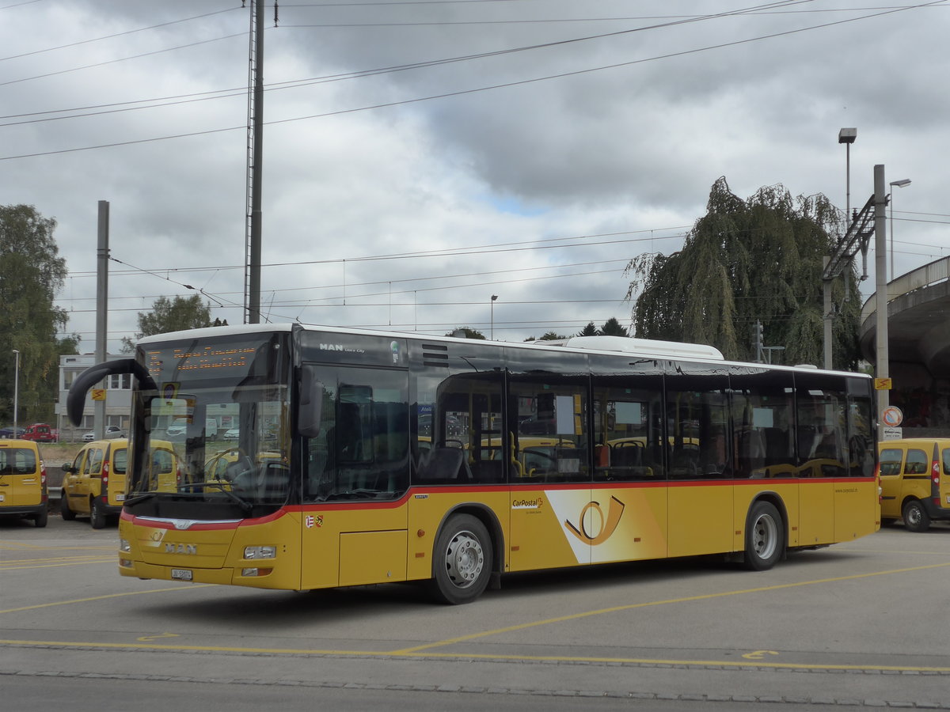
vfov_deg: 26.6
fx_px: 1509
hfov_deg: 34.9
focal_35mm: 55
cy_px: 356
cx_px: 475
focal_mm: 11.3
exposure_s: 1/1300
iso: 160
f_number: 3.4
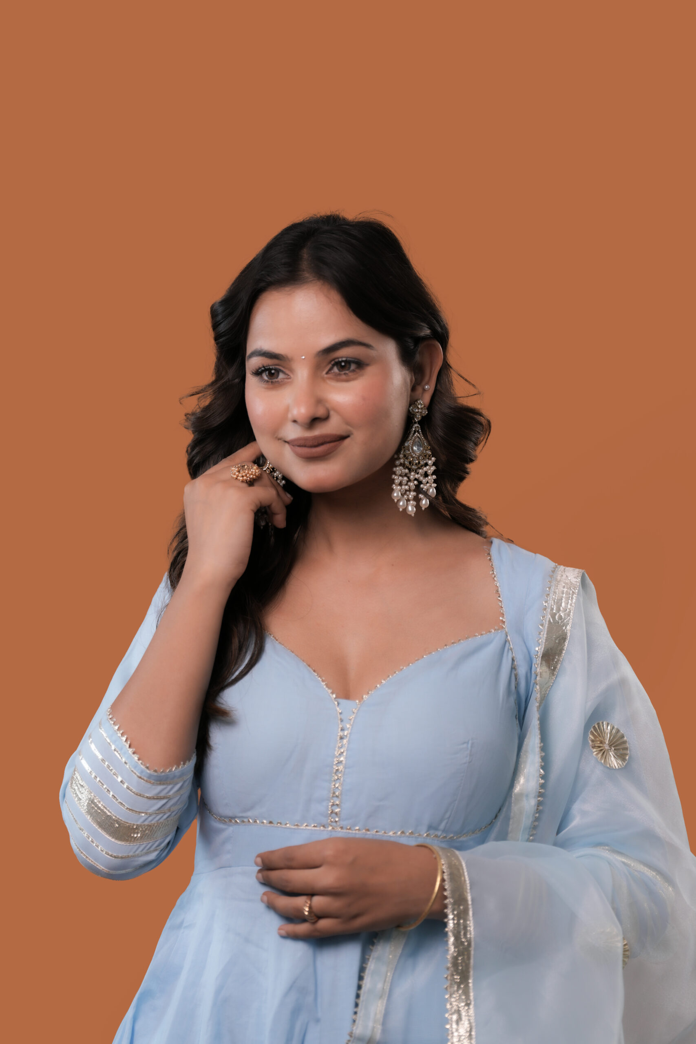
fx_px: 2551
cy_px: 522
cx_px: 348
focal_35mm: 88
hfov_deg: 15.5
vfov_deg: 23.1
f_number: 2.8
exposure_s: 1/125
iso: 160
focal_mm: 88
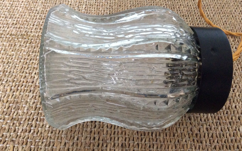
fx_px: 231
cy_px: 75
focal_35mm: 35
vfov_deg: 36.3
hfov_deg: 55.3
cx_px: 117
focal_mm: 3.3
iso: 320
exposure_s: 1/25
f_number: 2.4
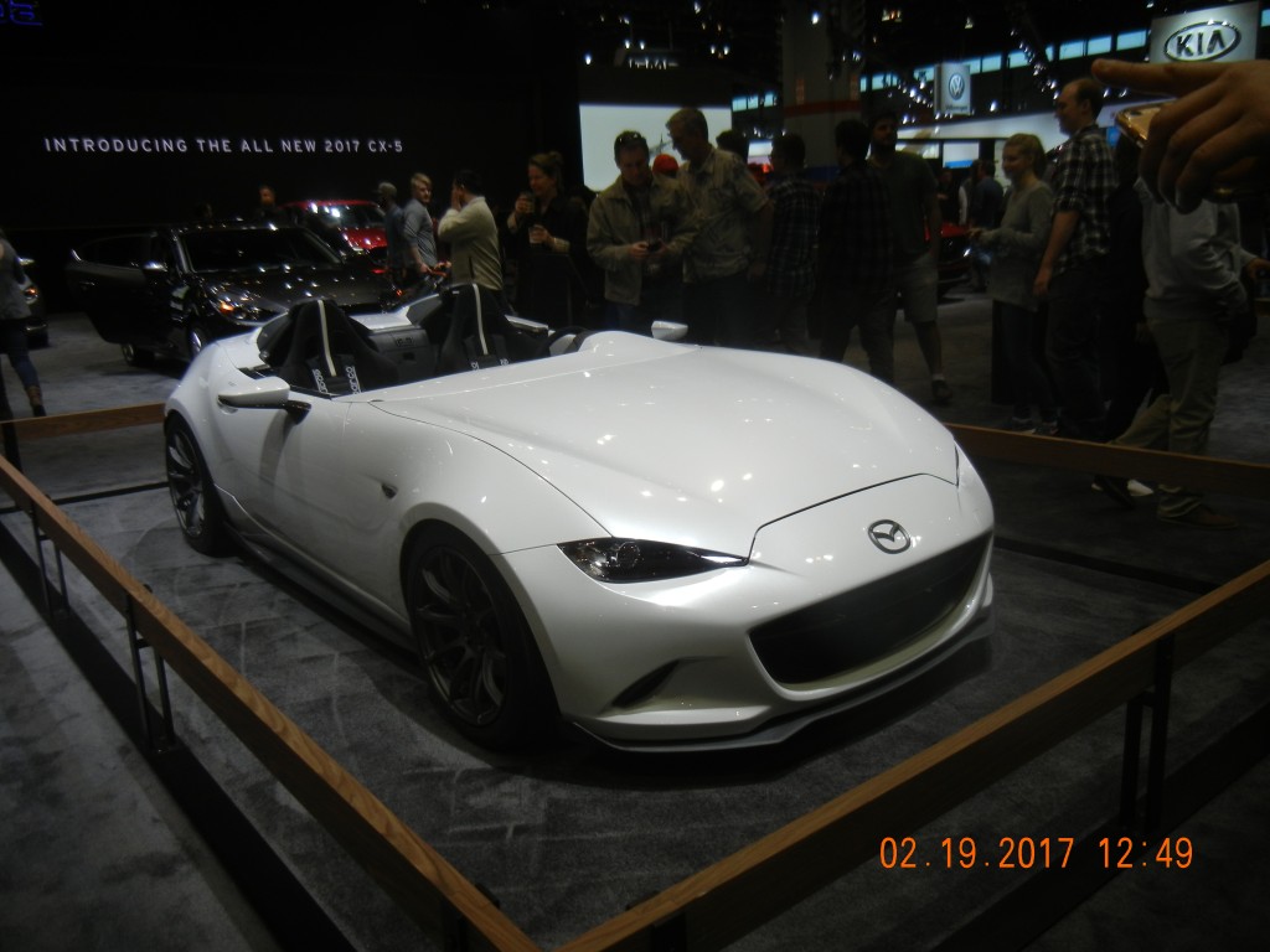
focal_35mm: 30
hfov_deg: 60.0
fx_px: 1101
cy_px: 476
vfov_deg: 46.8
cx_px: 635
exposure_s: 1/250
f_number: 3.5
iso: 168
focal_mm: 5.4
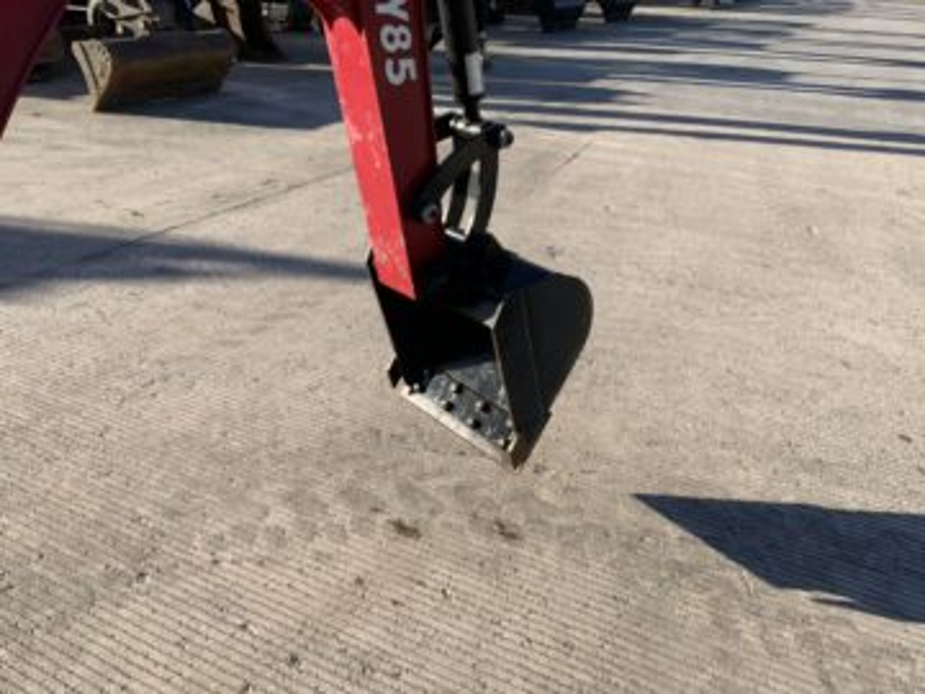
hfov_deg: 61.7
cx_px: 462
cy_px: 347
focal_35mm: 29
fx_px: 775
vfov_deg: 48.2
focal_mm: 3
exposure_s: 1/1279
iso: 16
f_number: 1.8
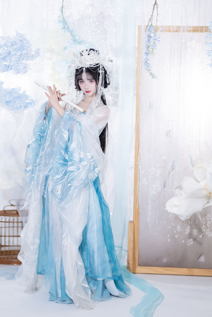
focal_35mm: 85
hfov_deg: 16.1
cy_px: 158
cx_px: 106
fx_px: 751
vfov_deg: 23.9
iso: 100
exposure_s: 1/250
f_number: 1.4
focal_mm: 85
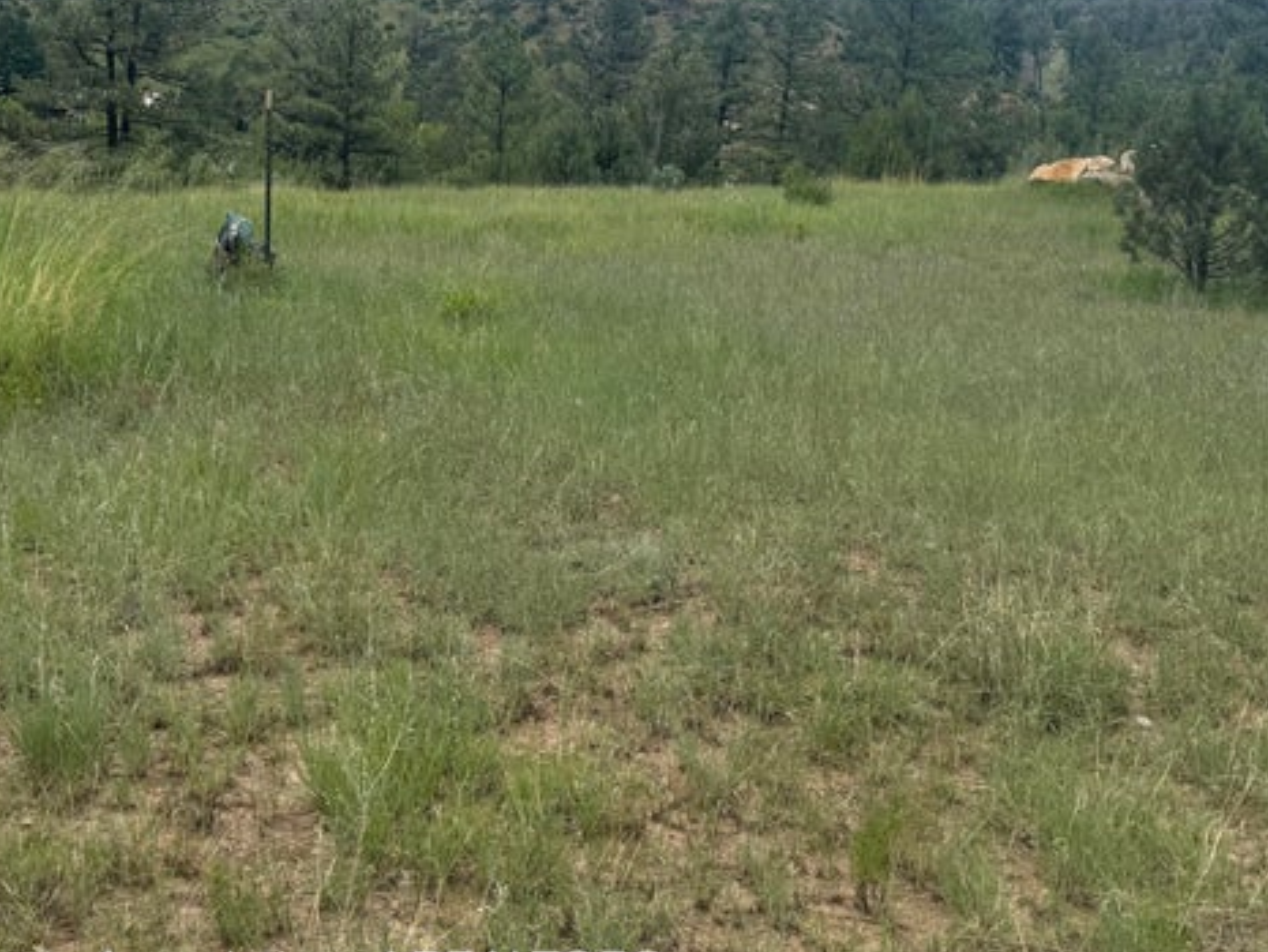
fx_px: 1612
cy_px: 177
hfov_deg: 42.9
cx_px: 560
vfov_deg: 31.9
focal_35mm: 44
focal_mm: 6.76
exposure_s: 1/3597
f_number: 1.78
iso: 80
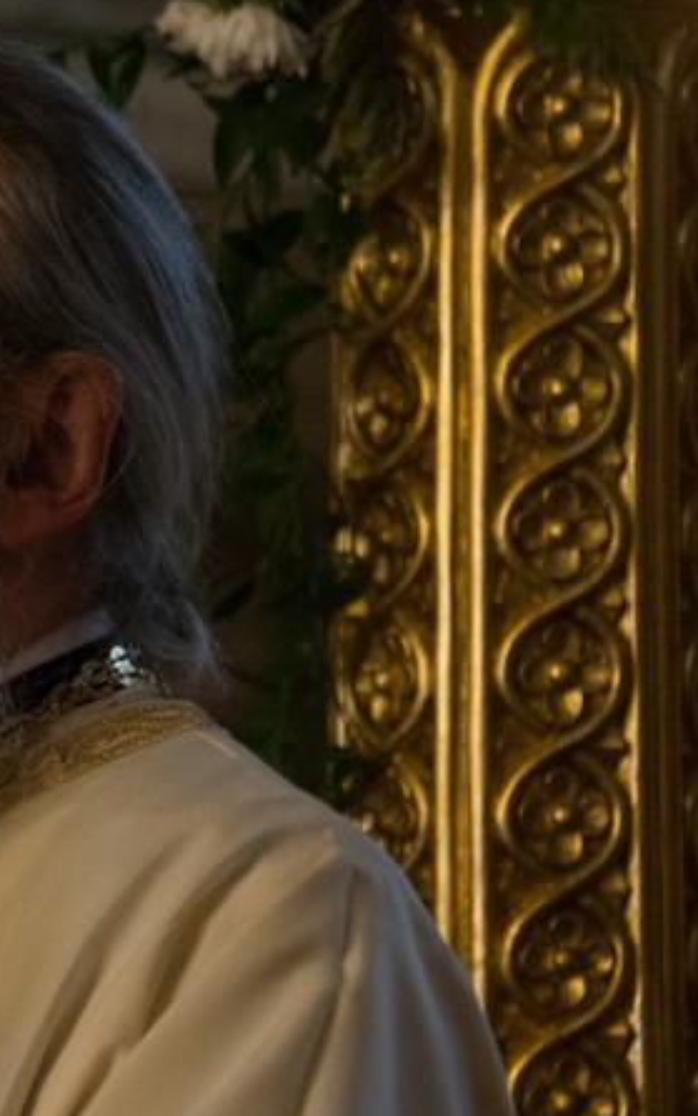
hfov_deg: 3.2
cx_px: -944
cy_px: 701
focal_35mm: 410
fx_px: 12471
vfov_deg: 5.1
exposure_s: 1/50
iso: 3200
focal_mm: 125
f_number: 5.6
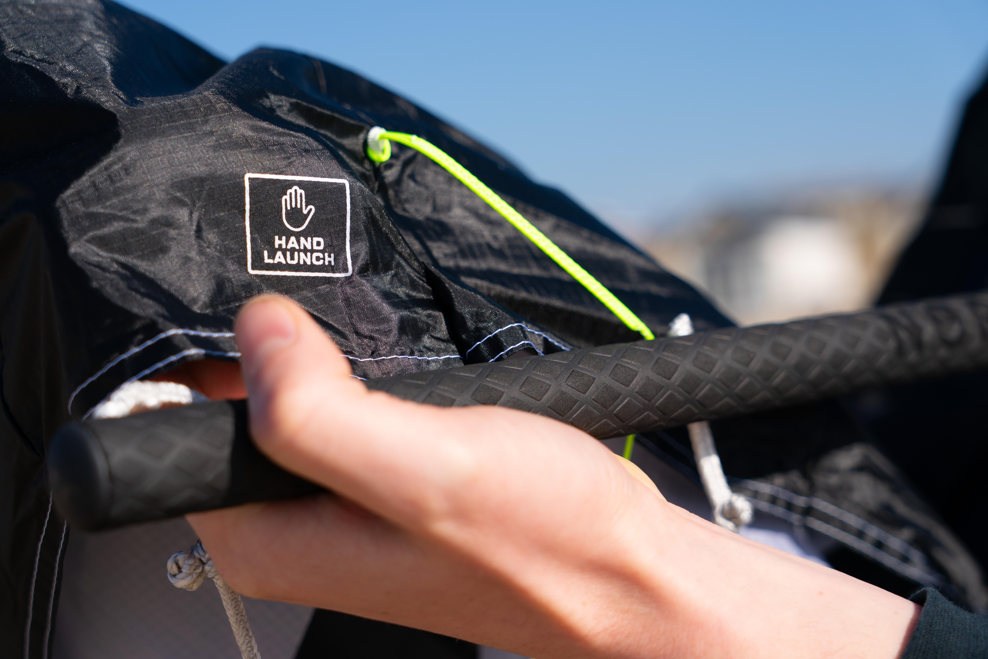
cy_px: 330
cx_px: 494
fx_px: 1921
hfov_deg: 28.8
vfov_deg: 19.5
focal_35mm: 70
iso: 100
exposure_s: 1/1000
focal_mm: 70
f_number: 5
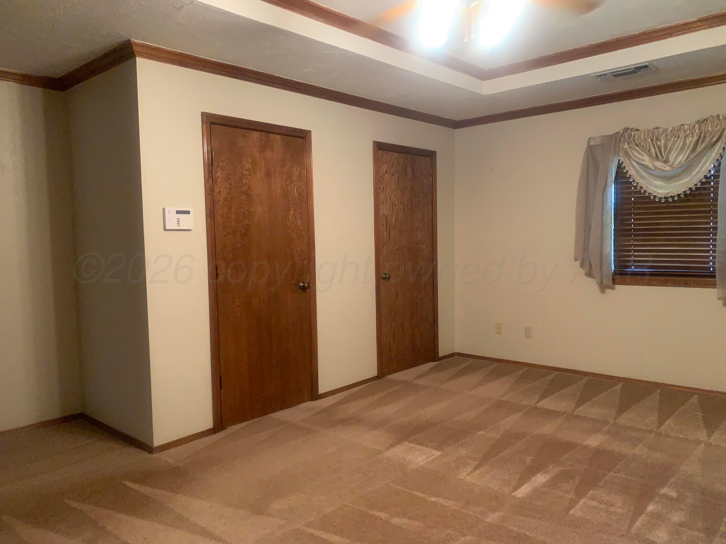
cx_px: 363
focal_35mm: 26
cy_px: 272
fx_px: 545
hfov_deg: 67.3
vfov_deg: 53.1
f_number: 1.8
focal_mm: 4.25
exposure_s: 1/30
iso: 320
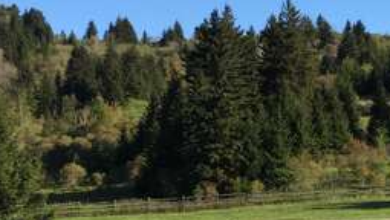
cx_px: 336
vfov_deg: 11.9
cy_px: 284
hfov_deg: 21.2
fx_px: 1025
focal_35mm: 99
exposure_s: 1/1068
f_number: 2.2
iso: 32
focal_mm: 4.15
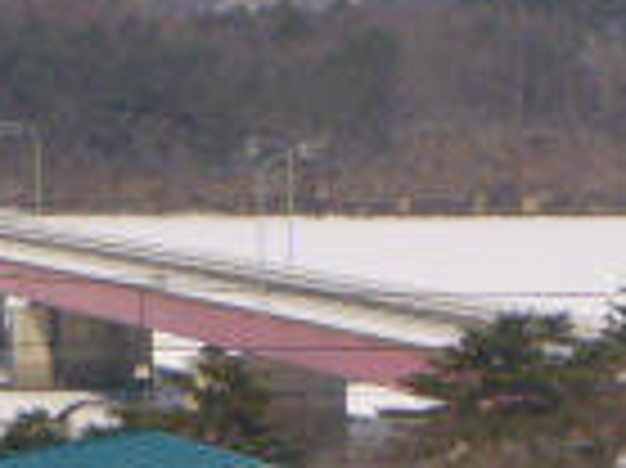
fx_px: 5168
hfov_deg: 6.6
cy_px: 220
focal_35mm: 286
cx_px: 1387
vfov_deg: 5.2
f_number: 5.3
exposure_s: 1/320
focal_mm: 11.1
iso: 100
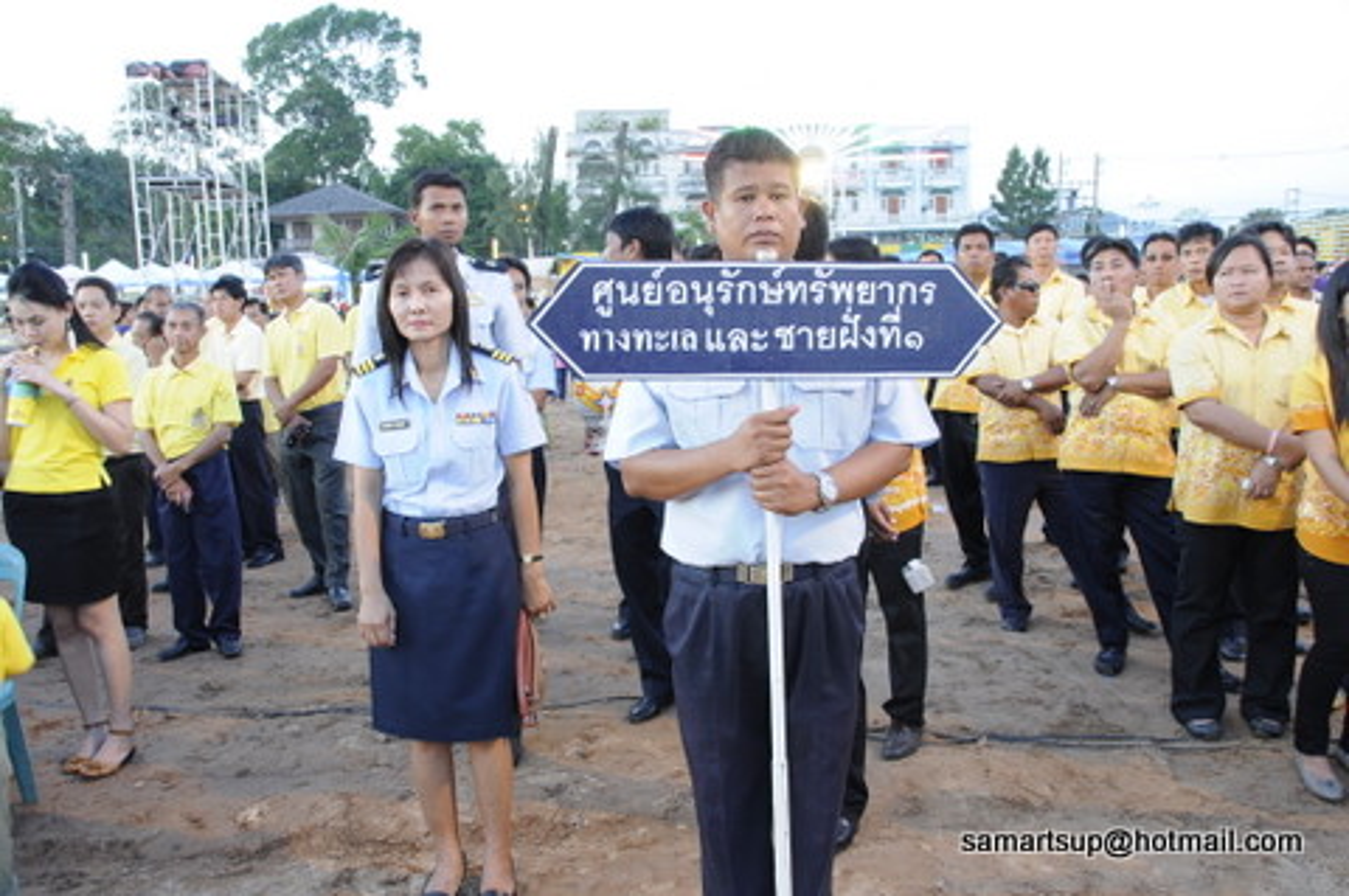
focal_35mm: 33
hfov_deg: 57.3
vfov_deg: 39.9
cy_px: 448
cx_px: 674
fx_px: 1235
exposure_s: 1/15
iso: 500
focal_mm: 22
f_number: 5.6
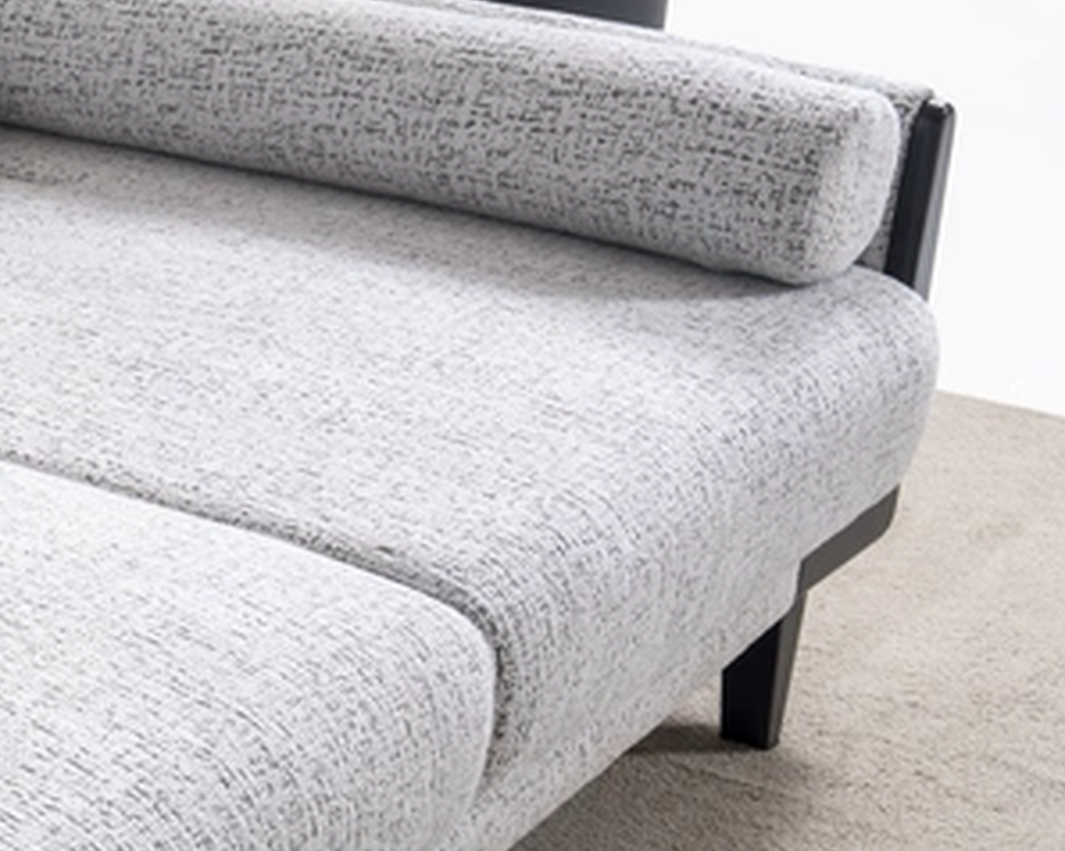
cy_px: 694
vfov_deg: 14.6
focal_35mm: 105
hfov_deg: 16.7
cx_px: -511
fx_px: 3307
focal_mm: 37
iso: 100
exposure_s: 1/100
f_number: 13
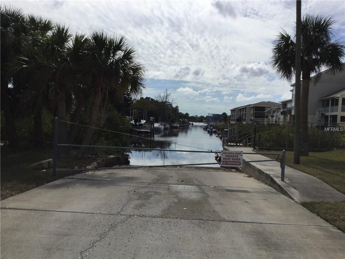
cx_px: 172
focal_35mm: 31
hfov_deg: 58.4
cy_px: 130
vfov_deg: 45.4
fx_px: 309
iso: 25
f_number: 2.4
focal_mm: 3.3
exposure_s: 1/4525
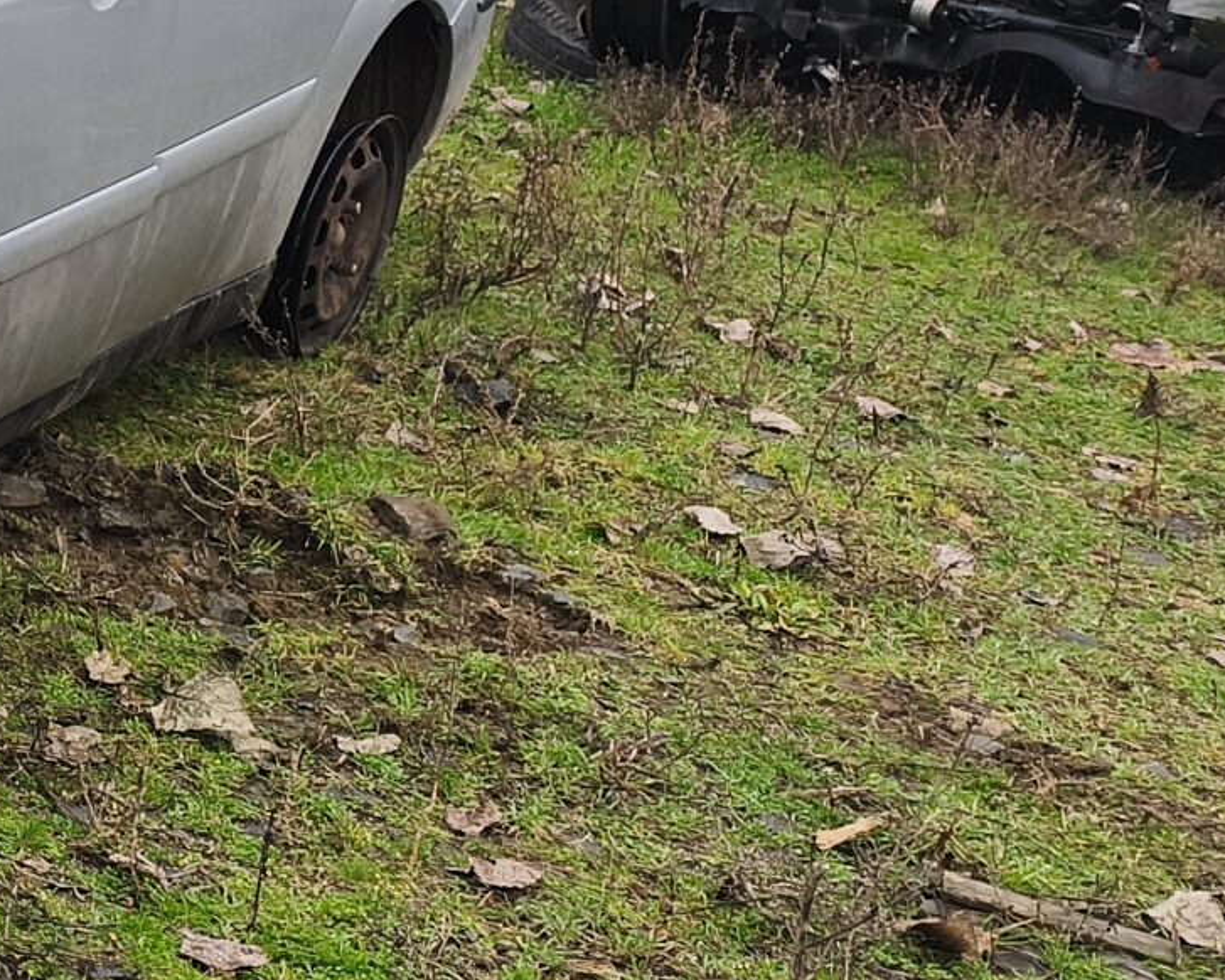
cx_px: -832
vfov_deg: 19.2
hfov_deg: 19.5
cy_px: 146
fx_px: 2865
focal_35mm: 79
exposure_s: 1/103
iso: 50
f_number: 1.65
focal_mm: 6.14
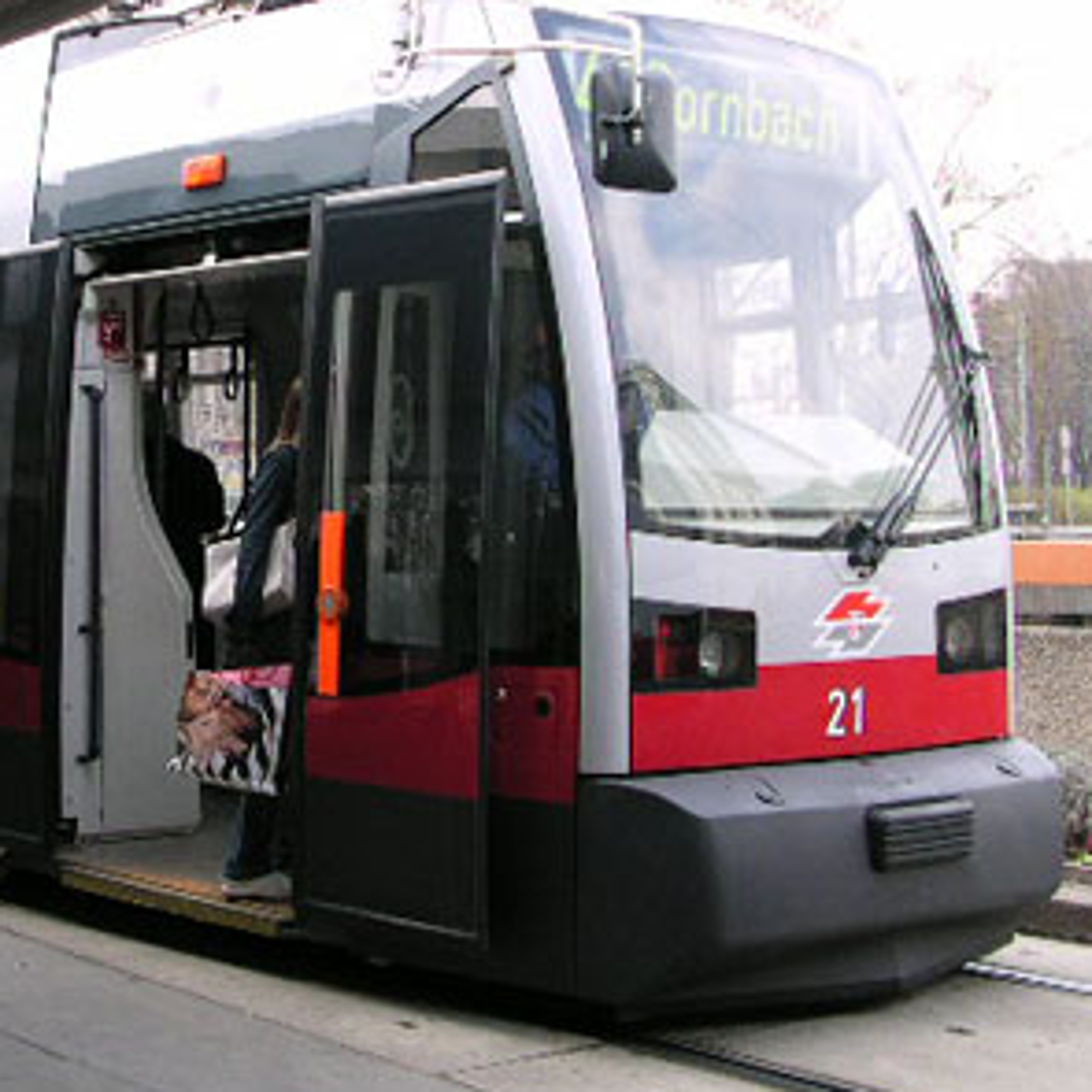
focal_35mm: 61
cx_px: 263
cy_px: 394
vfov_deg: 28.0
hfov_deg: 27.7
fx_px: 2177
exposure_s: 1/130
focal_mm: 5.6
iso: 100
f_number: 2.7
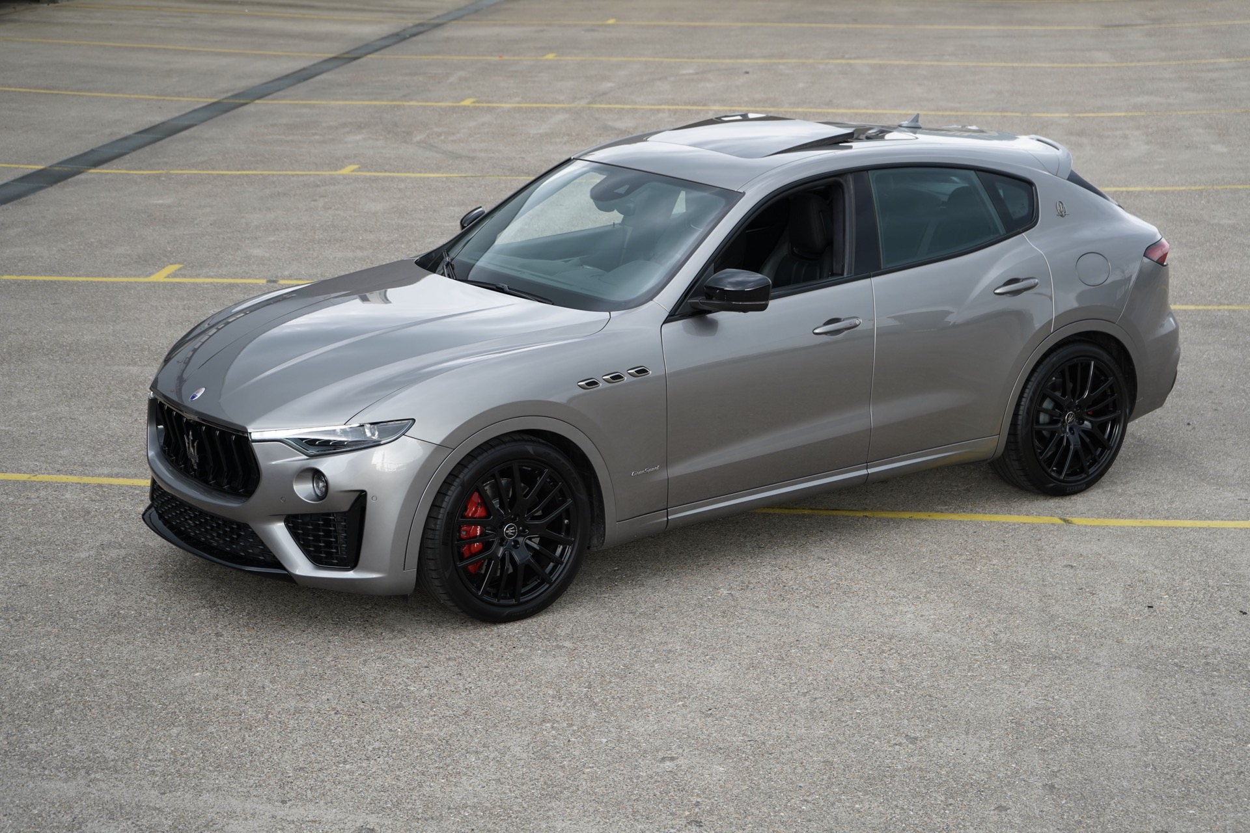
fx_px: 2361
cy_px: 416
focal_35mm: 68
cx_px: 625
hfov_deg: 29.7
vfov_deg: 20.0
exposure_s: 1/160
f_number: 5.6
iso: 250
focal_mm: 68
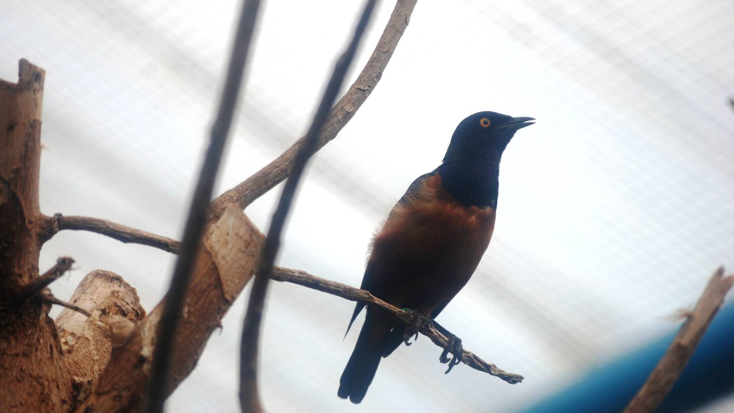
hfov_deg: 8.1
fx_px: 5216
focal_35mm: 268
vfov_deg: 4.5
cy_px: 204
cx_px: 367
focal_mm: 170
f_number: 4.8
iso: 200
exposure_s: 1/640
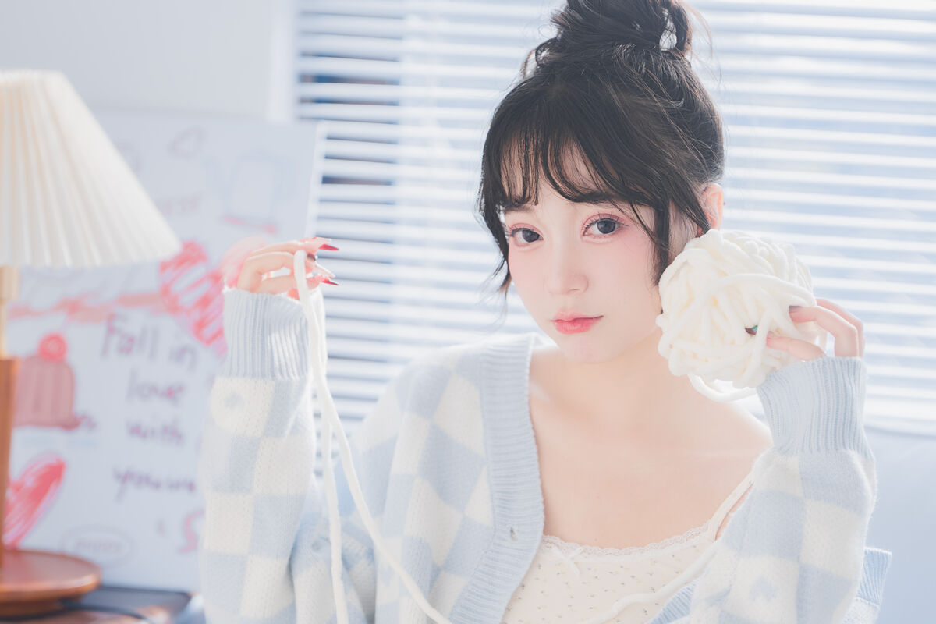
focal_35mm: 97
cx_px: 468
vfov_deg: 14.1
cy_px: 312
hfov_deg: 21.0
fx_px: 2522
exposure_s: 1/100
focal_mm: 65
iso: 100
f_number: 2
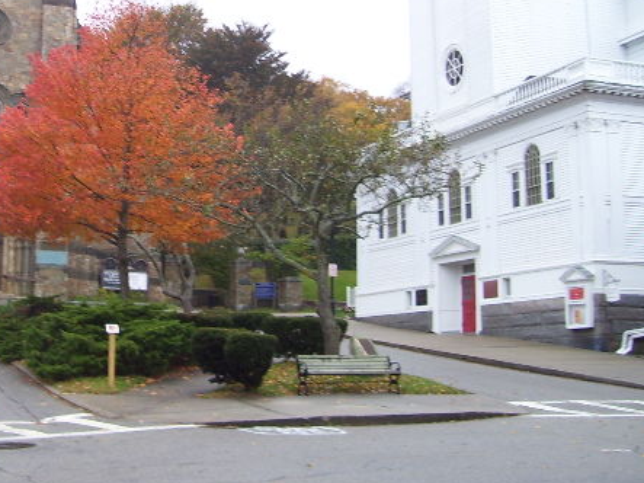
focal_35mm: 60
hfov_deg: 31.3
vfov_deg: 24.2
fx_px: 1116
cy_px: 138
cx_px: 124
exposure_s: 1/60
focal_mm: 6
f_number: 2.7
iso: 80
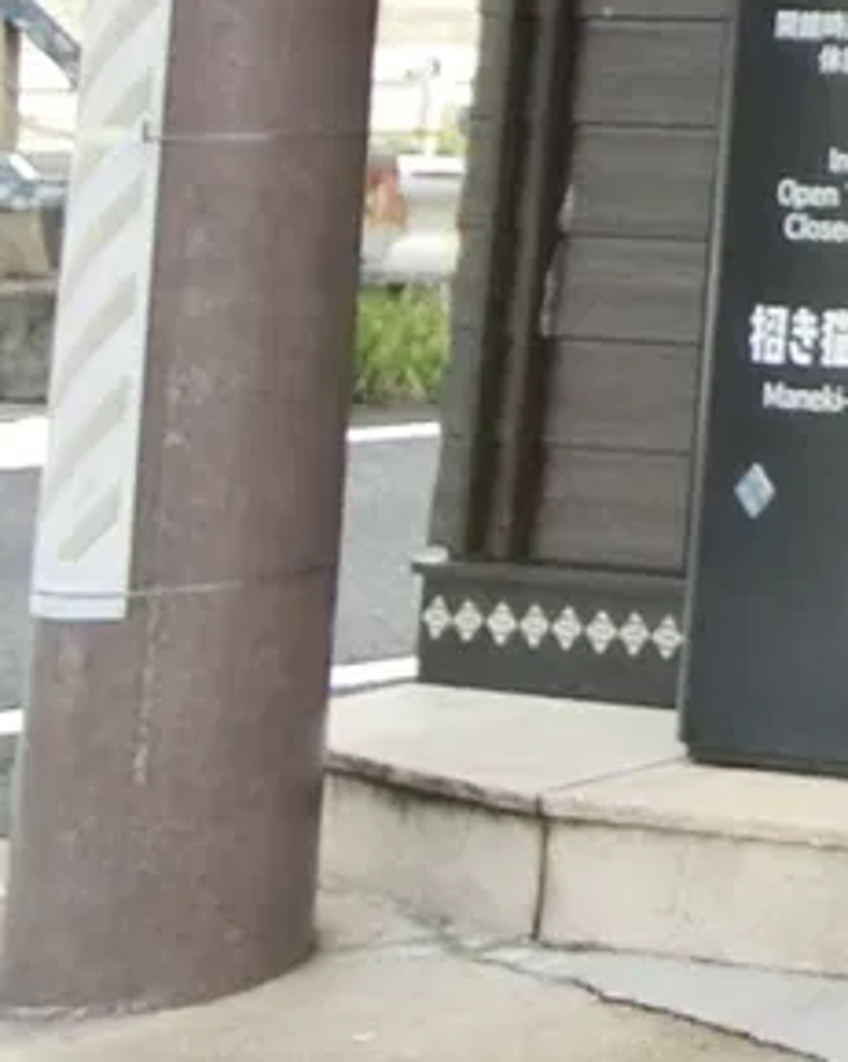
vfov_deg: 11.1
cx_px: 2775
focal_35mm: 162
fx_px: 5085
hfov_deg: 7.9
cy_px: -875
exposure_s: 1/200
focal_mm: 5.36
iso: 80
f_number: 3.5
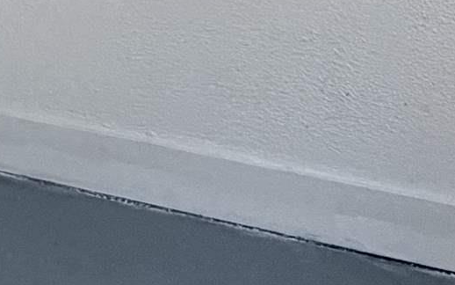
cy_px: -347
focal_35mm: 88
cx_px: 145
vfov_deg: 12.4
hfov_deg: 23.4
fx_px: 1091
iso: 400
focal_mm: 2.22
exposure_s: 1/60
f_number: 2.2
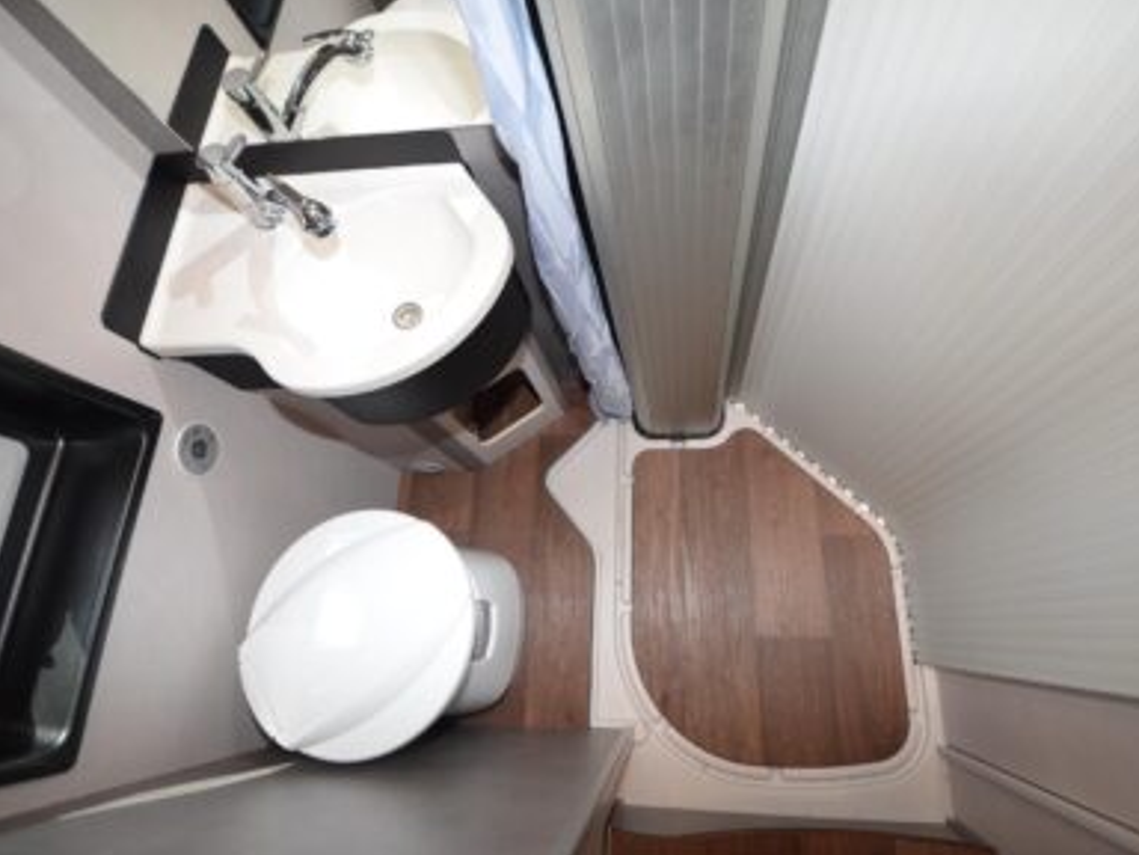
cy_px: 422
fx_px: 559
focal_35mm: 17
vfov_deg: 74.7
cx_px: 595
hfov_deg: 91.0
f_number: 4
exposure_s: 1/60
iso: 560
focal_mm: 10
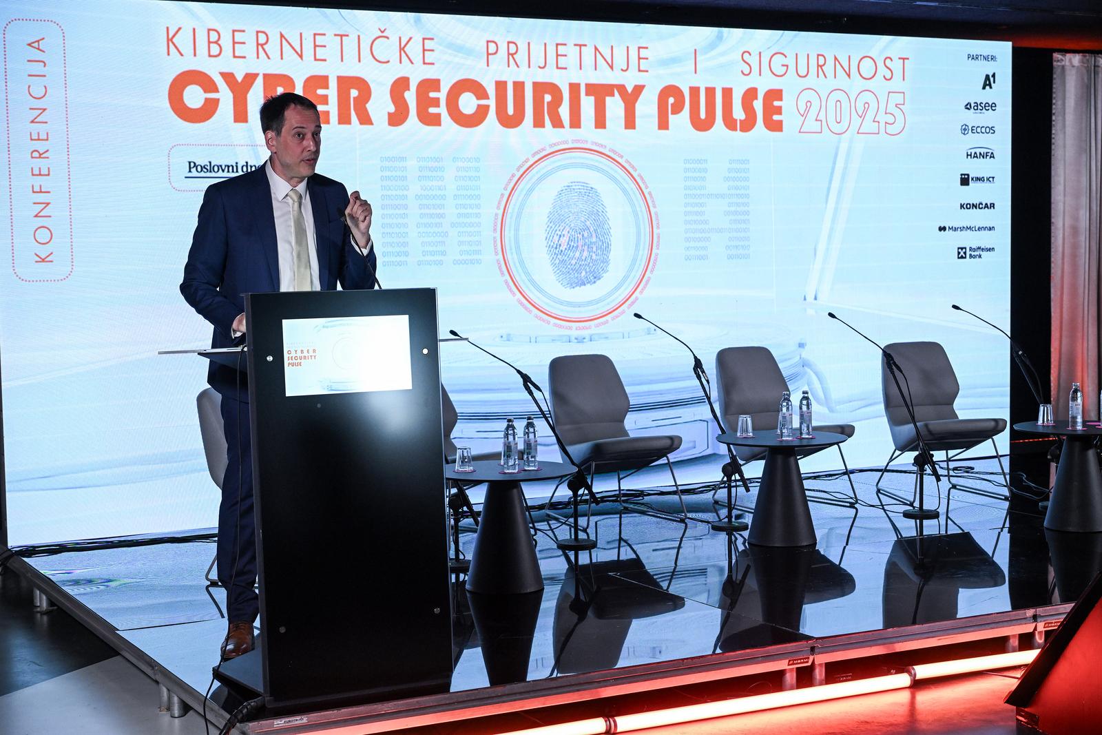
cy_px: 368
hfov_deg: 35.6
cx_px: 551
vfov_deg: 24.2
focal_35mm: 56
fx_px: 1714
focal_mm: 56
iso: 2000
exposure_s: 1/250
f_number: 4
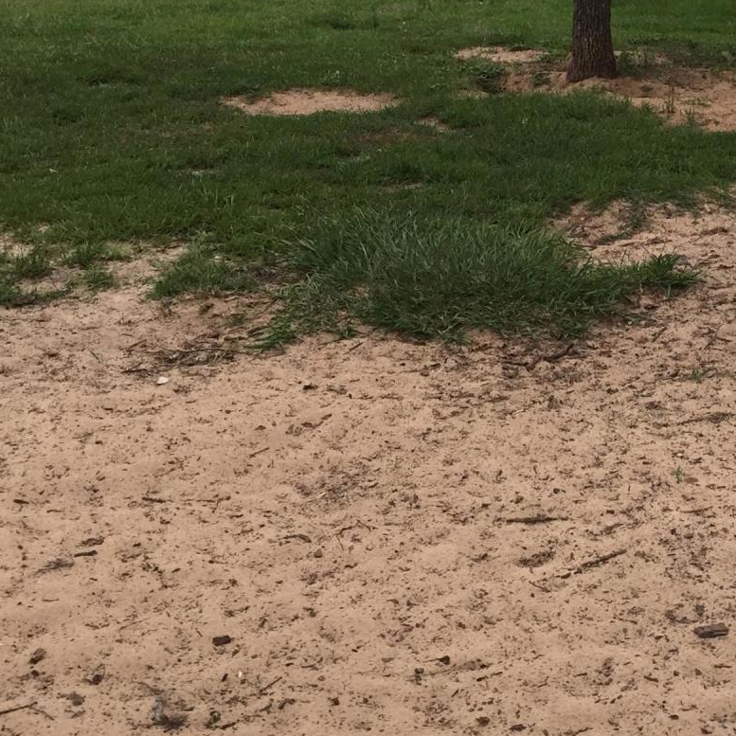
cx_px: 639
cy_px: 98
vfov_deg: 25.4
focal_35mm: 66
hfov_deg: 25.4
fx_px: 1588
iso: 50
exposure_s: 1/2198
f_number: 2.2
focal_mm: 4.15
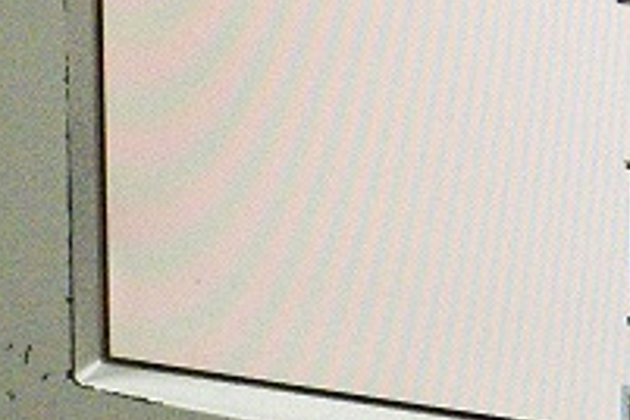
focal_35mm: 291
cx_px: 1056
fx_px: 5092
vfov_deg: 4.6
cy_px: -624
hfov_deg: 6.9
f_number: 7.1
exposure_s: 1/100
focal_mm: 26
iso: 2500
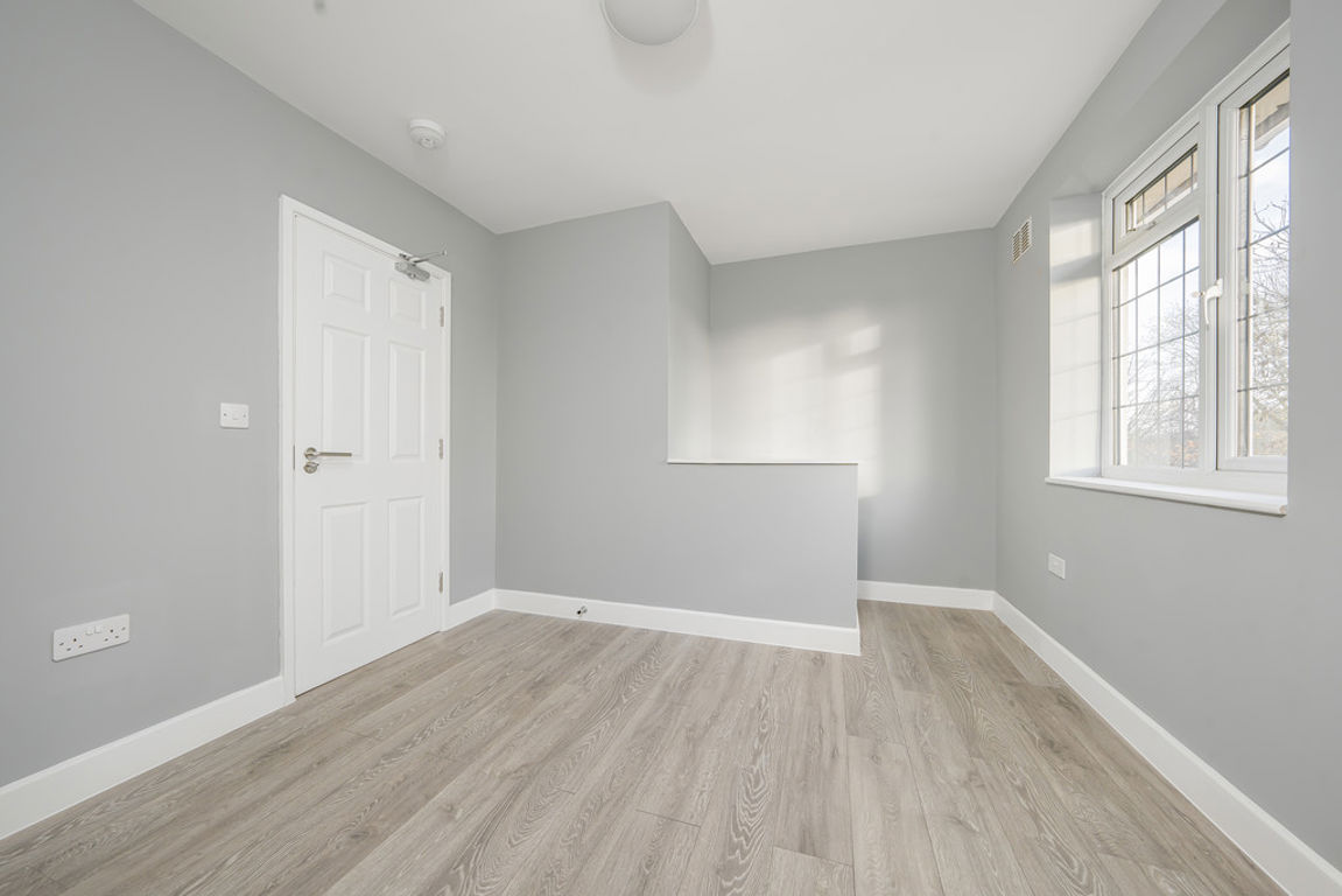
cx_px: 671
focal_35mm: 12
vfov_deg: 90.0
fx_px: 447
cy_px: 448
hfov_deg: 112.6
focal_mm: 12
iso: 320
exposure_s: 1/20
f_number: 9
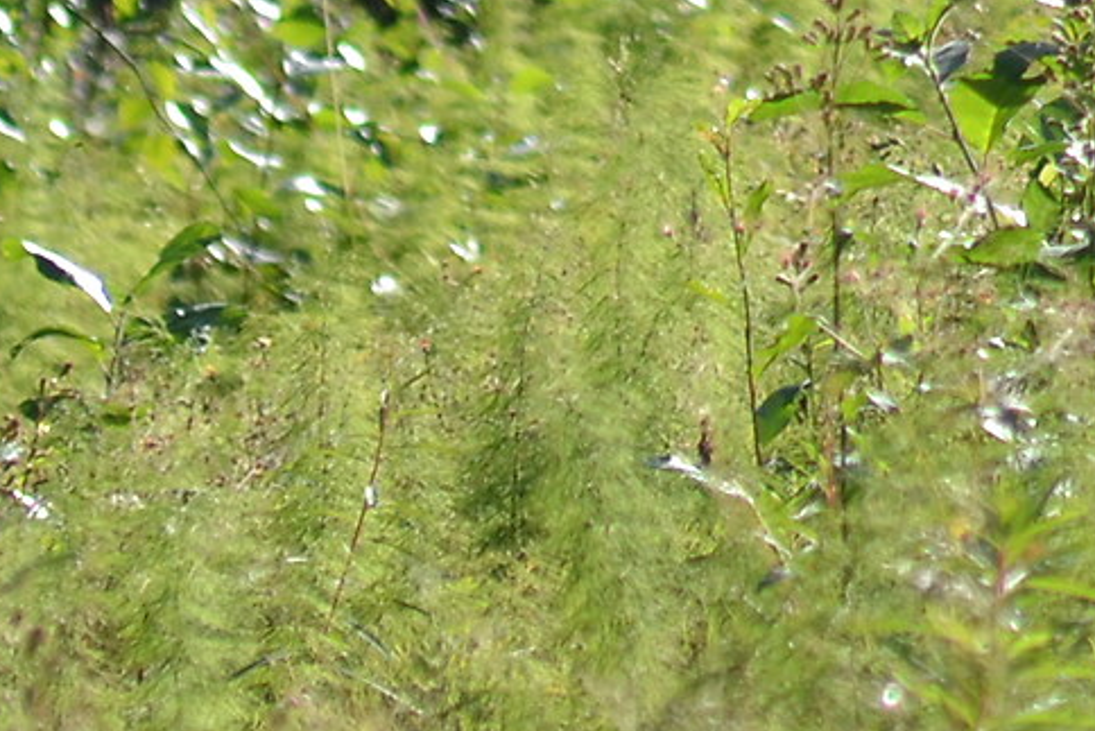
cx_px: 2355
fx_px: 33953
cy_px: -679
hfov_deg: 1.8
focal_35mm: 1116
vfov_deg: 1.2
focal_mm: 150
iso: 400
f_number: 4.5
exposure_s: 1/1250
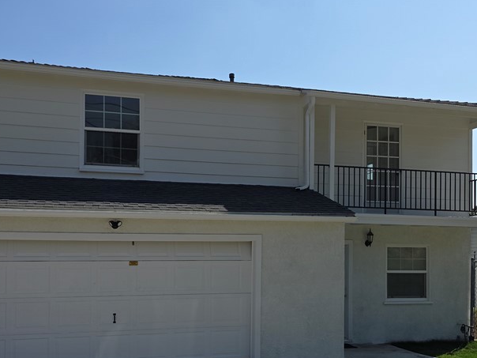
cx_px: 228
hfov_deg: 47.8
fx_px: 537
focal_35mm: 39
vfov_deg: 36.3
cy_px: 247
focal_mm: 6.3
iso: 12
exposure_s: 1/1425
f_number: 1.7
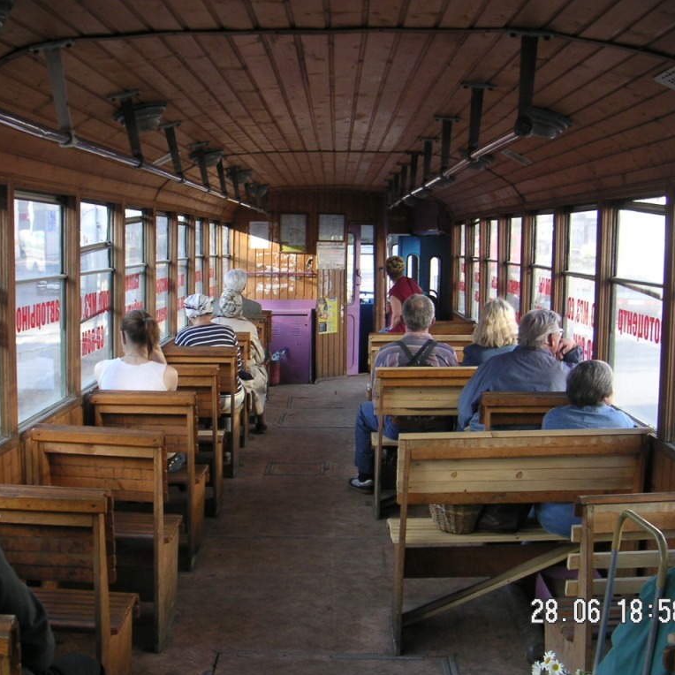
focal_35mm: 45
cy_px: 338
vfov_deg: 37.6
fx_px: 993
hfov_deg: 37.5
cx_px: 294
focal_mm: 6
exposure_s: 1/45
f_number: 2.8
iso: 50
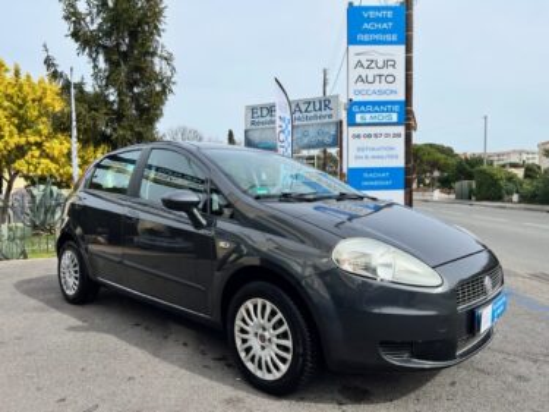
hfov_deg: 67.3
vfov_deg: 53.0
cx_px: 274
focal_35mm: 26
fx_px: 412
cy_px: 206
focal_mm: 5.7
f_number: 1.5
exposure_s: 1/4274
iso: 50
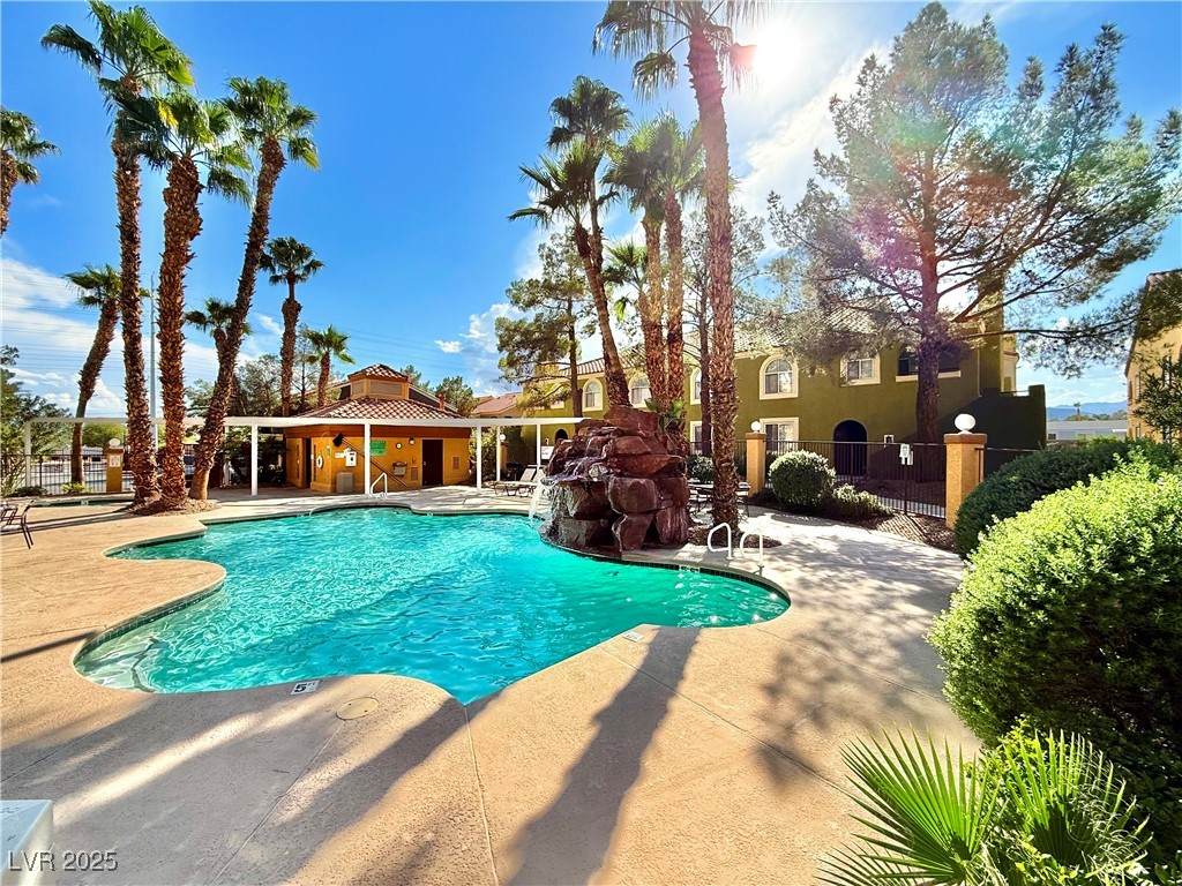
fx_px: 478
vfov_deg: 85.7
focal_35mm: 14
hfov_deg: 102.1
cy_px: 443
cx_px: 591
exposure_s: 1/1497
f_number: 2.2
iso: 50
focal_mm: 2.22
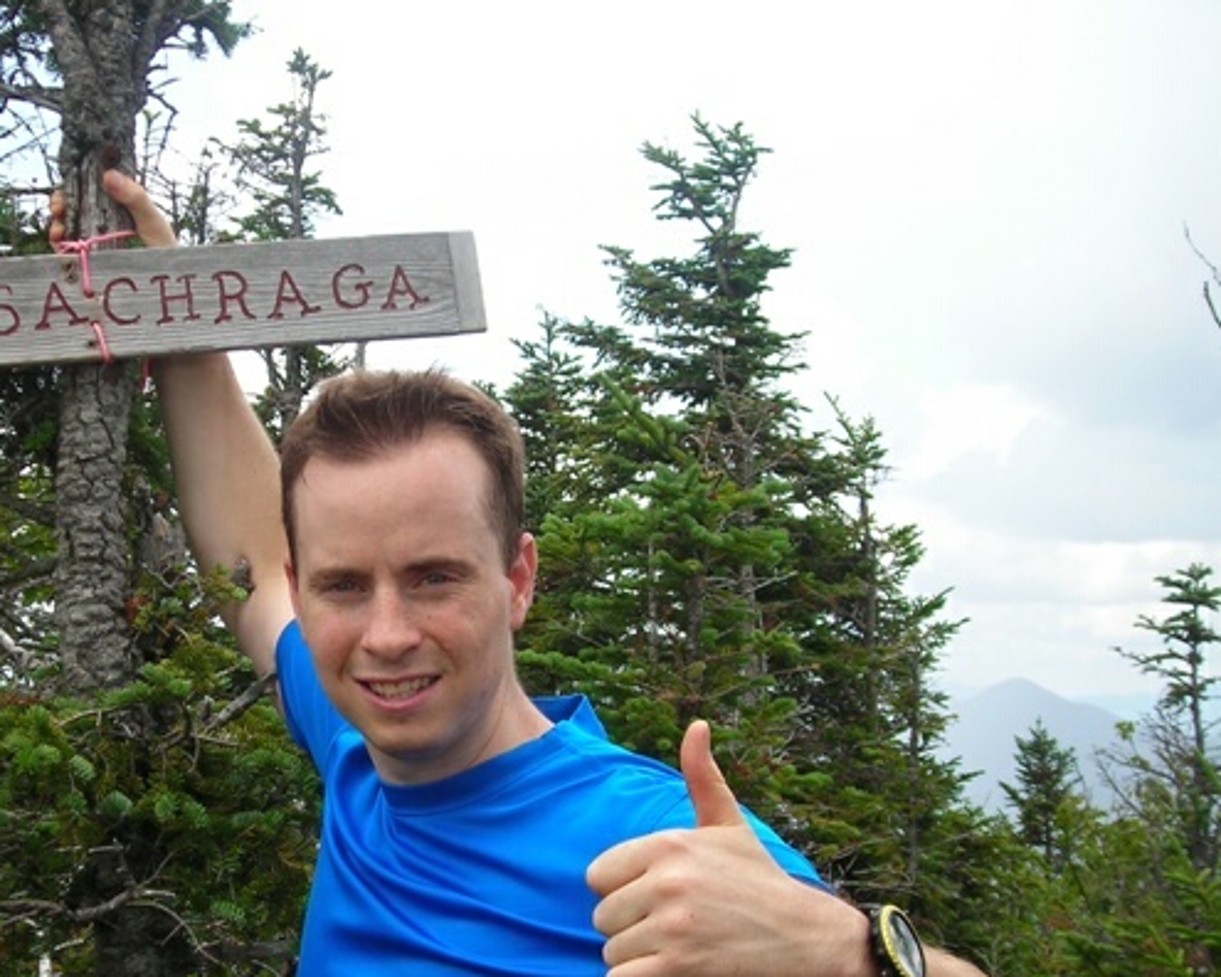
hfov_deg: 31.1
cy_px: 701
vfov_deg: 25.2
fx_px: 2168
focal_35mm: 60
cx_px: 380
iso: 50
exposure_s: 1/204
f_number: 3.2
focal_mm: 6.3
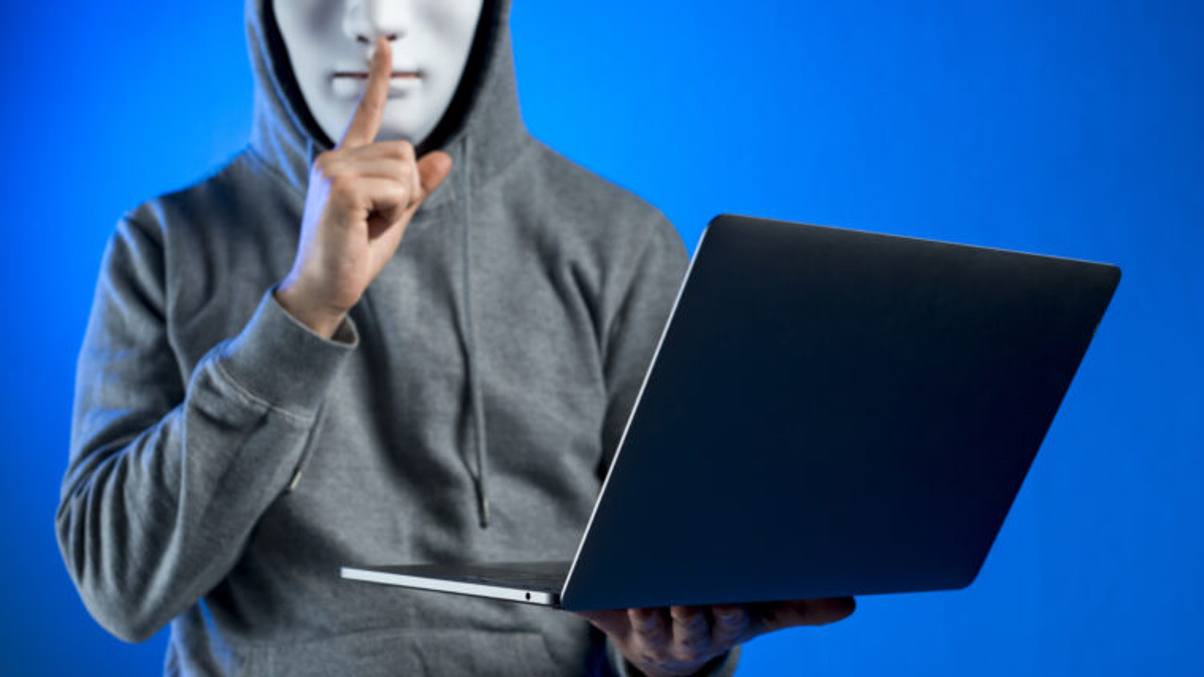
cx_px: 600
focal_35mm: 53
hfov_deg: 39.2
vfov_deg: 22.6
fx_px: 1692
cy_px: 346
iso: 250
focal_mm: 50
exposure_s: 1/160
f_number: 5
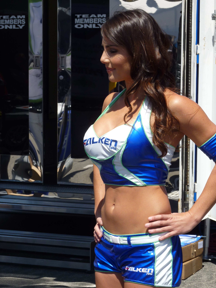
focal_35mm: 110
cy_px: 150
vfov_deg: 17.9
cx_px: 112
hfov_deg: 13.5
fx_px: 915
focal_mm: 17
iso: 80
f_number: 5
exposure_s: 1/500
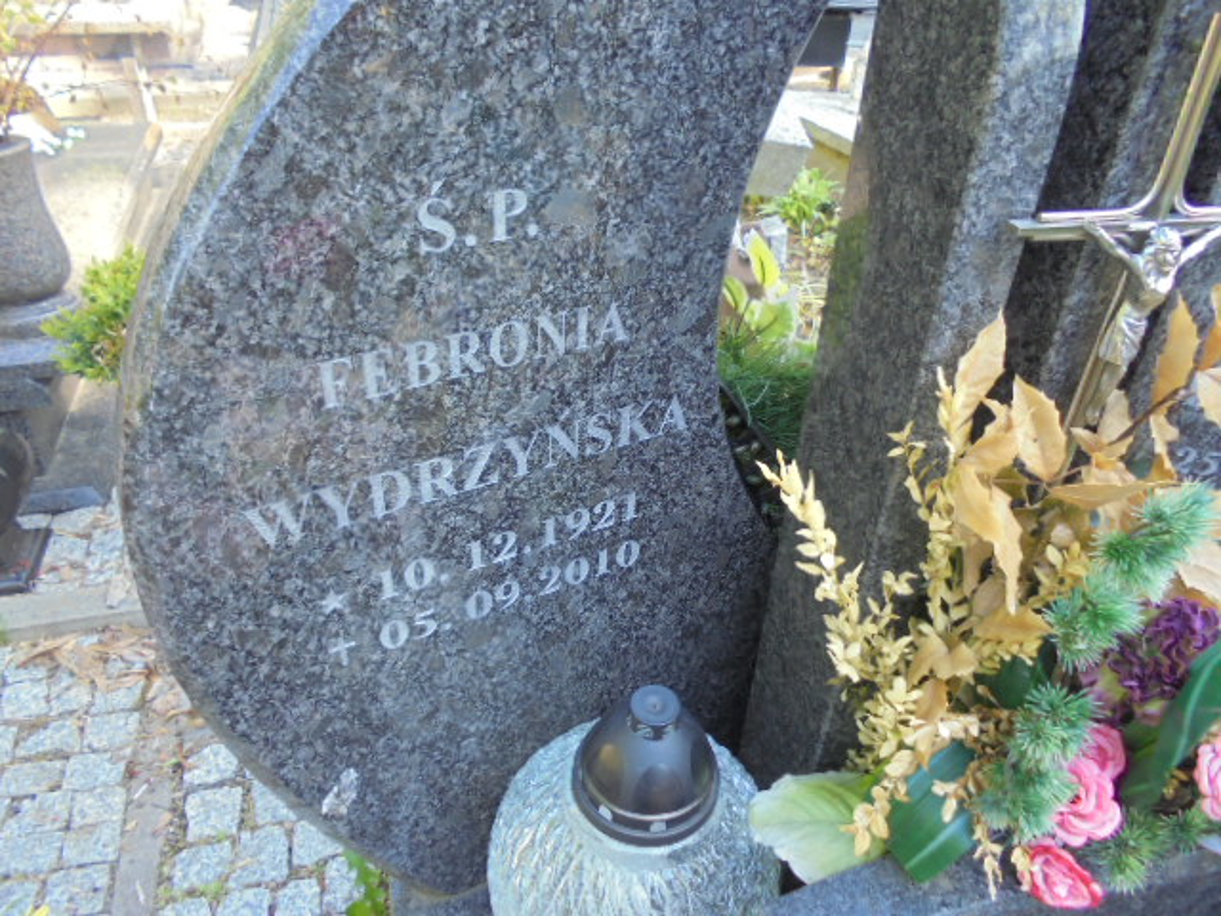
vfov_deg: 53.1
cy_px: 458
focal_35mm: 26
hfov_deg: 67.3
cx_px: 610
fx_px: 917
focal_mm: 4.6
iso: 100
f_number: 3.5
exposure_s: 1/50
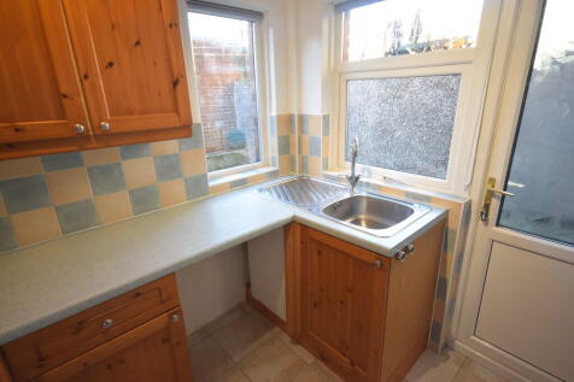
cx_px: 287
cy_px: 191
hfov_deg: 85.4
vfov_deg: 63.2
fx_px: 311
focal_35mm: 20
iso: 900
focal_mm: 13
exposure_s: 1/60
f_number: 4.5
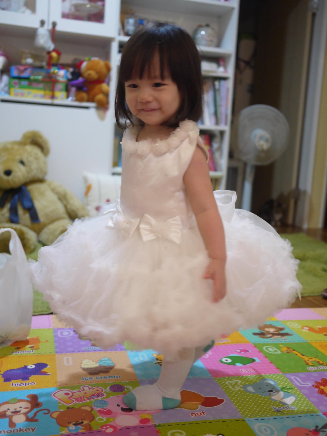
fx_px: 504
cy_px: 218
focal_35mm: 40
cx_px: 164
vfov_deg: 46.8
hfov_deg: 36.0
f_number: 1.7
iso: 400
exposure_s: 1/40
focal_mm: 20
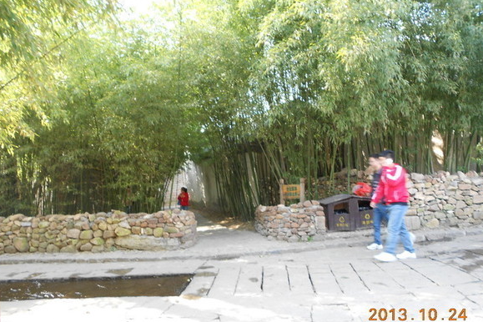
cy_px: 165
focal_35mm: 28
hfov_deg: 65.5
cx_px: 238
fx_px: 376
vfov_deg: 46.4
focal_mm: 4.6
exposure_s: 1/20
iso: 100
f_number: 3.2
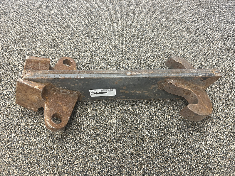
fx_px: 177
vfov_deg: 53.1
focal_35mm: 26
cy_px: 88
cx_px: 118
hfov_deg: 67.3
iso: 200
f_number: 1.5
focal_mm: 5.7
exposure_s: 1/60
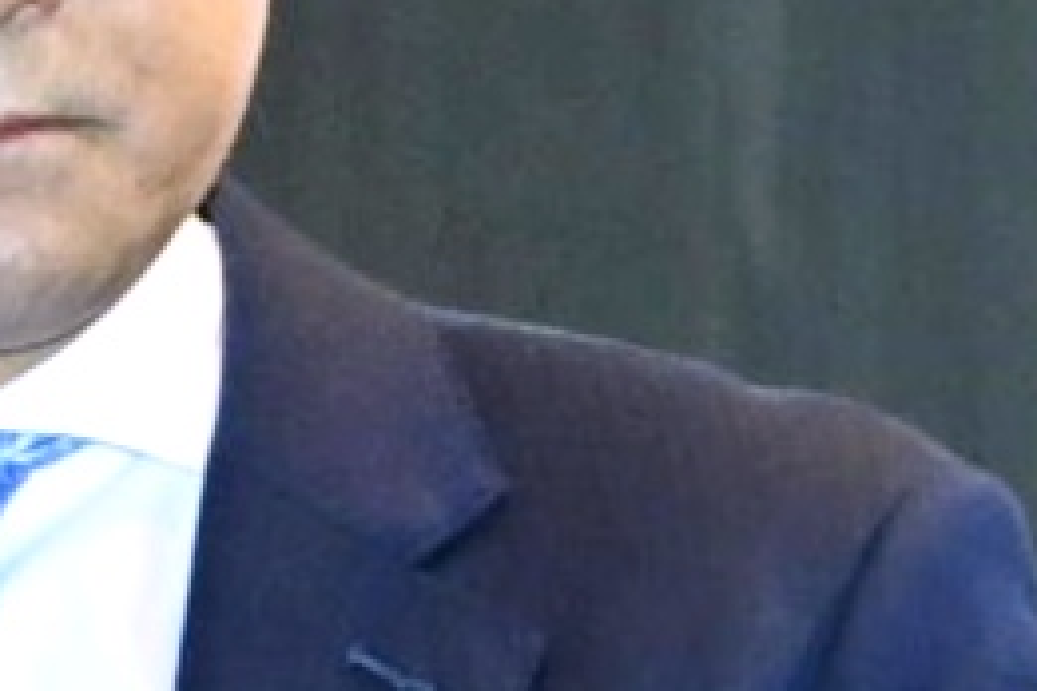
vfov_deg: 2.0
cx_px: 167
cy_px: 391
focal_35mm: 700
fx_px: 20162
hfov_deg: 2.9
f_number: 5
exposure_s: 1/100
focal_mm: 120
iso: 2000
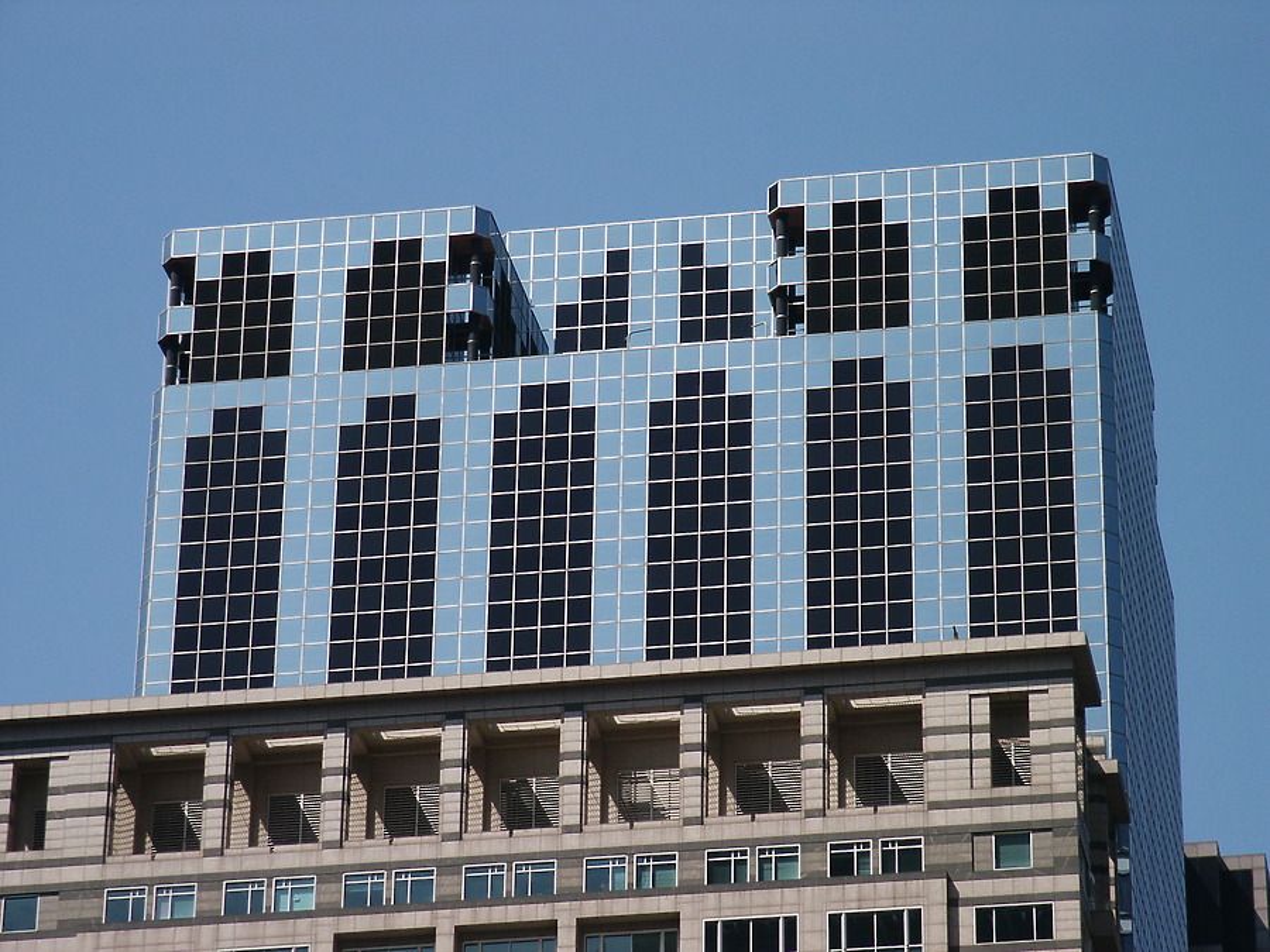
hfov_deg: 14.2
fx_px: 5100
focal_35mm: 139
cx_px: 635
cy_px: 476
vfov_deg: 10.7
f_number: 8
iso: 64
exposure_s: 1/250
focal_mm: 28.22
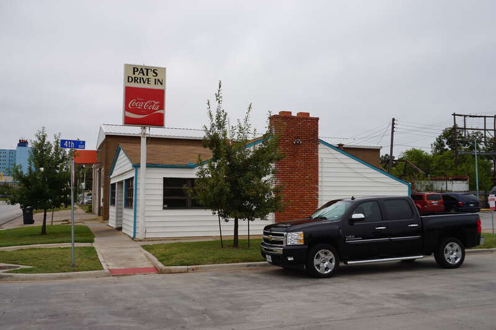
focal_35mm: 36
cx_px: 248
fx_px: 496
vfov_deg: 36.9
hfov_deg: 53.1
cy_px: 165
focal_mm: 24
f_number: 9
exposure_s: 1/100
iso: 100
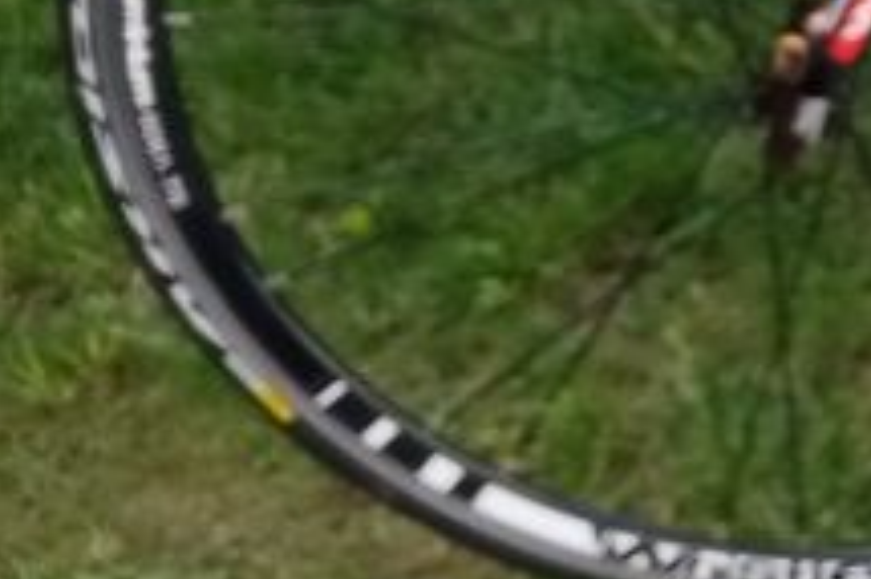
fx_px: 3046
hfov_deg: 12.9
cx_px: 2005
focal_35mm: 126
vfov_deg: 10.3
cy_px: -417
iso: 104
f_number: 1.8
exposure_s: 1/336
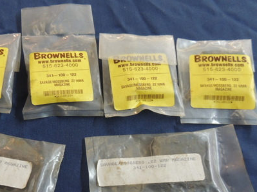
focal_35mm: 38
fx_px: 282
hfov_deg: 48.4
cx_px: 91
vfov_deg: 37.3
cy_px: 127
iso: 400
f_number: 3
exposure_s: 1/30
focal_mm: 4.3
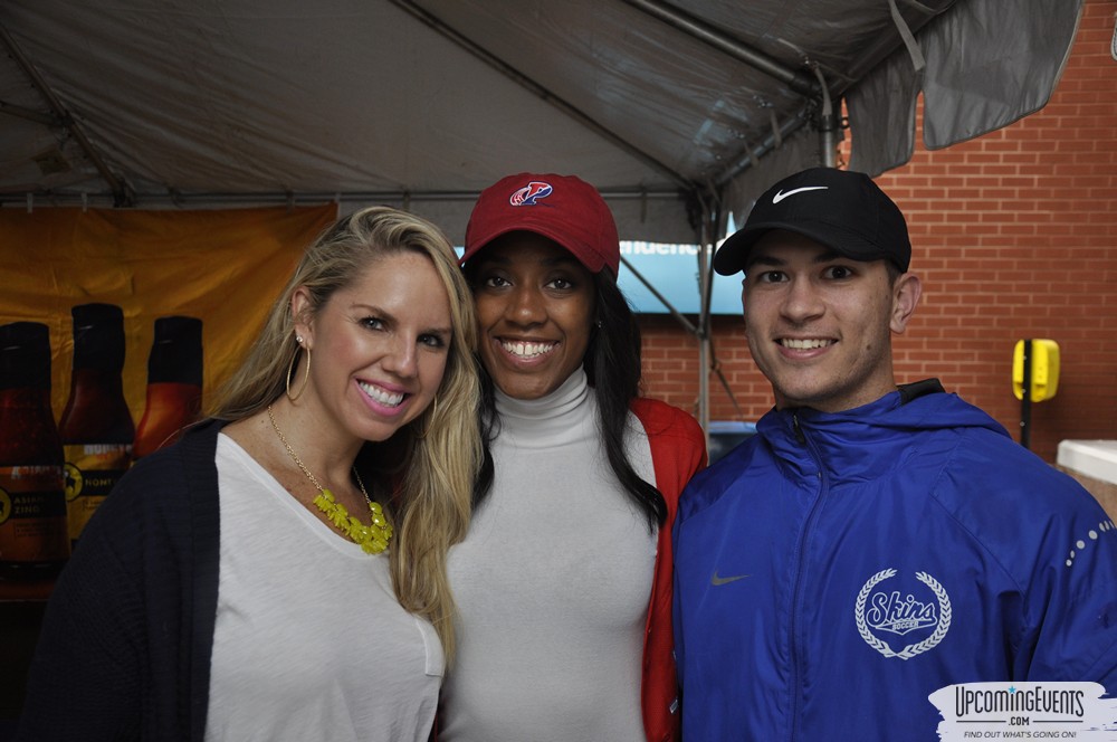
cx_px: 558
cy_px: 371
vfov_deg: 35.4
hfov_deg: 51.3
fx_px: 1162
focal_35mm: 38
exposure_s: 1/60
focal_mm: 25
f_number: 5
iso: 400
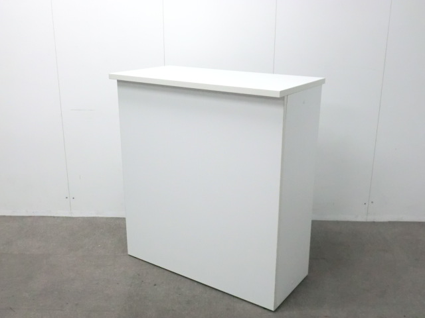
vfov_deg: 37.7
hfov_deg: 49.0
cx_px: 212
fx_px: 467
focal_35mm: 38
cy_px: 159
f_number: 3.9
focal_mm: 6.9
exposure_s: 1/60
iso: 800
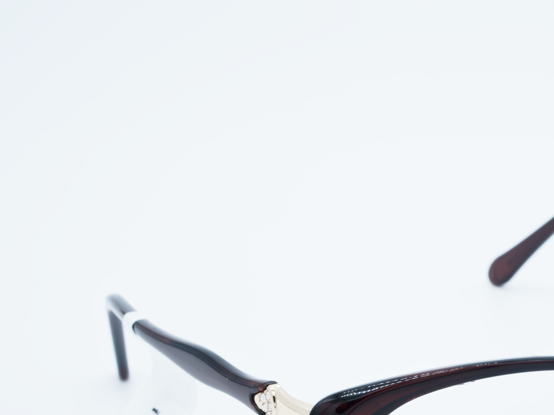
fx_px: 1712
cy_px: 390
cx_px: 506
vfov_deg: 13.7
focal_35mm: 107
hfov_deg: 18.1
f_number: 16
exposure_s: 1/20
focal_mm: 42
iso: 100
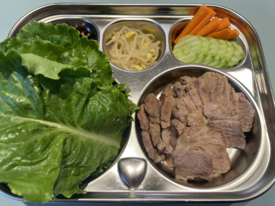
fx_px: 207
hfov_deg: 67.3
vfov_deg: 53.1
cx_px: 138
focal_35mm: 26
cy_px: 103
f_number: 1.6
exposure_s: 1/60
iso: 64
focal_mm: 4.2
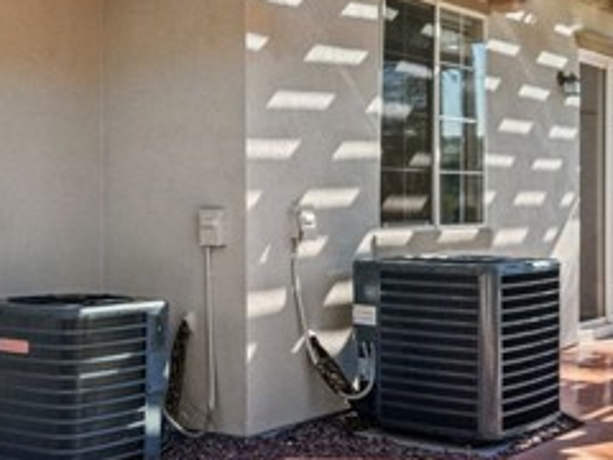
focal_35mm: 64
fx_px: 1133
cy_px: 194
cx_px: 261
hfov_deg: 30.2
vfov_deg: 22.9
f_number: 1.8
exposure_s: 1/2500
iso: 200
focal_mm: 8.7
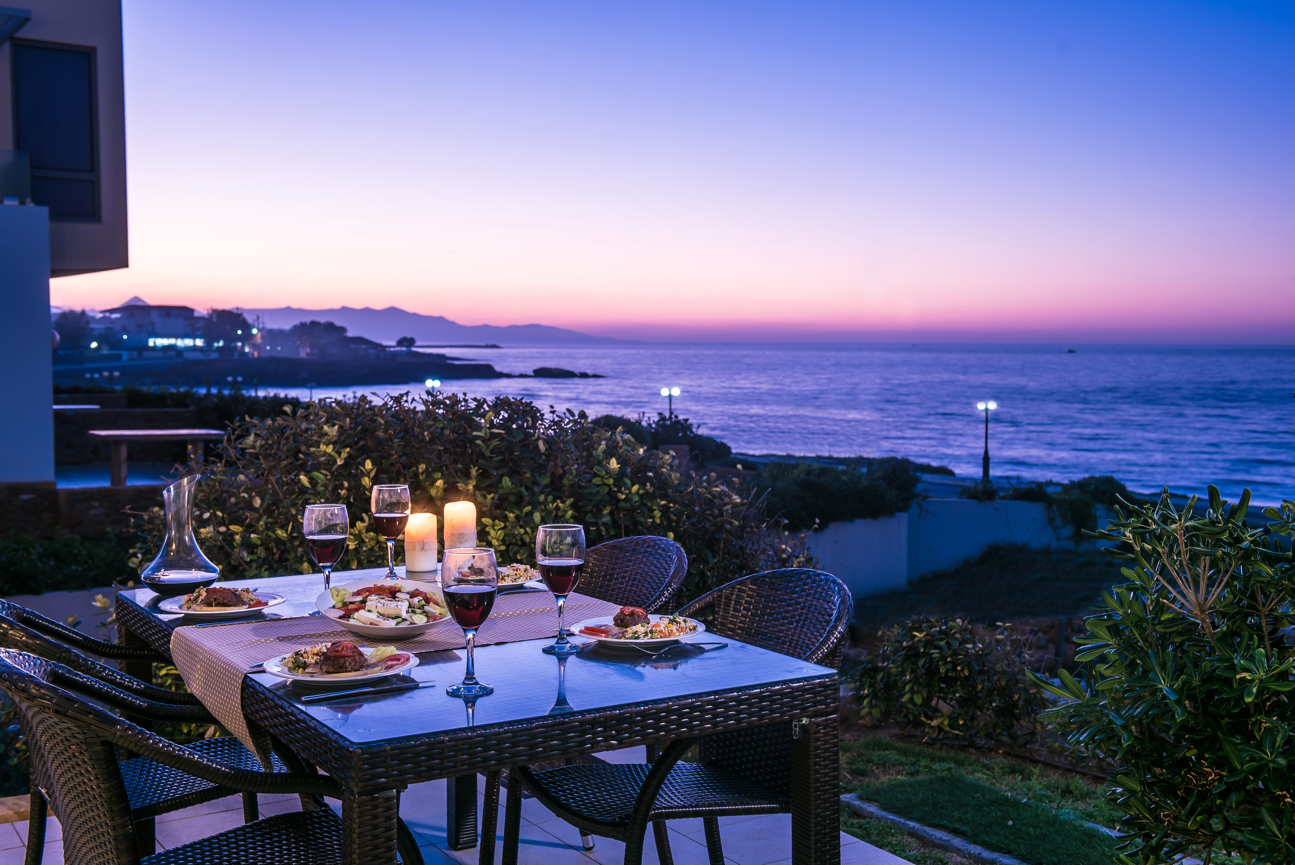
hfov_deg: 48.4
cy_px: 432
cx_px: 648
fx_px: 1439
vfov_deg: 33.4
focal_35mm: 40
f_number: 5.6
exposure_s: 1.3
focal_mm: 40
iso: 100
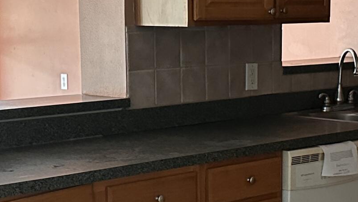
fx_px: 930
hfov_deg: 21.8
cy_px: 171
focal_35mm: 98
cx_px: 205
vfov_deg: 12.3
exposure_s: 1/51
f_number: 1.78
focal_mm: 6.86
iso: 1000
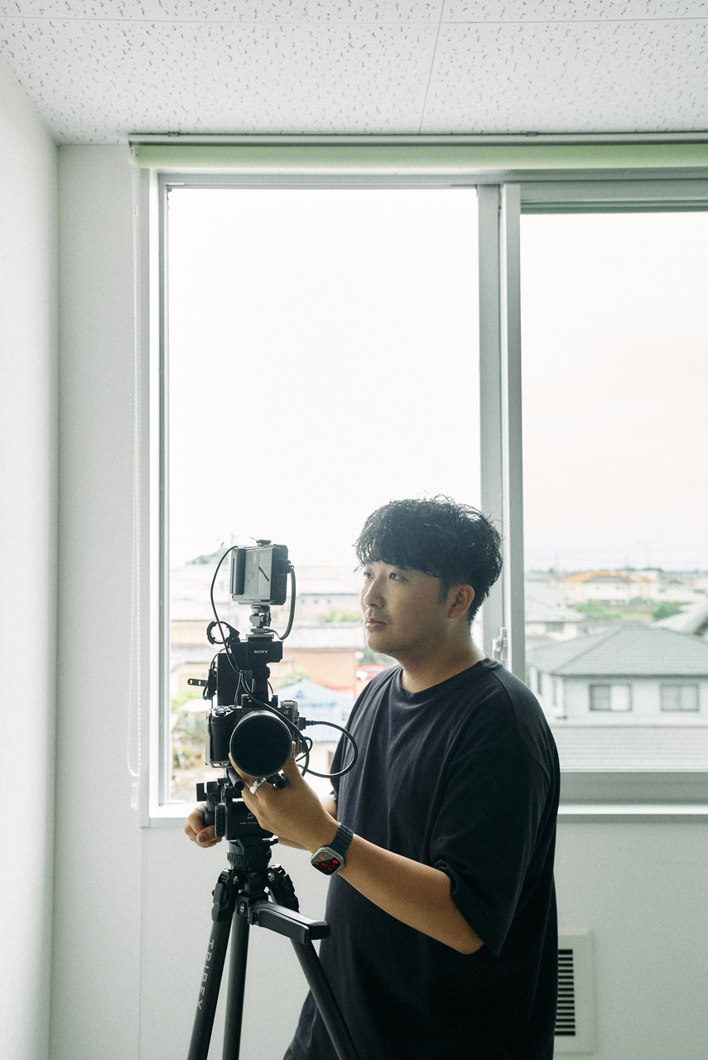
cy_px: 530
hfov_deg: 37.9
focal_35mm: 35
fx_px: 1031
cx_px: 354
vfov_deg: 54.4
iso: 640
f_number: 5
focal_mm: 35
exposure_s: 1/50
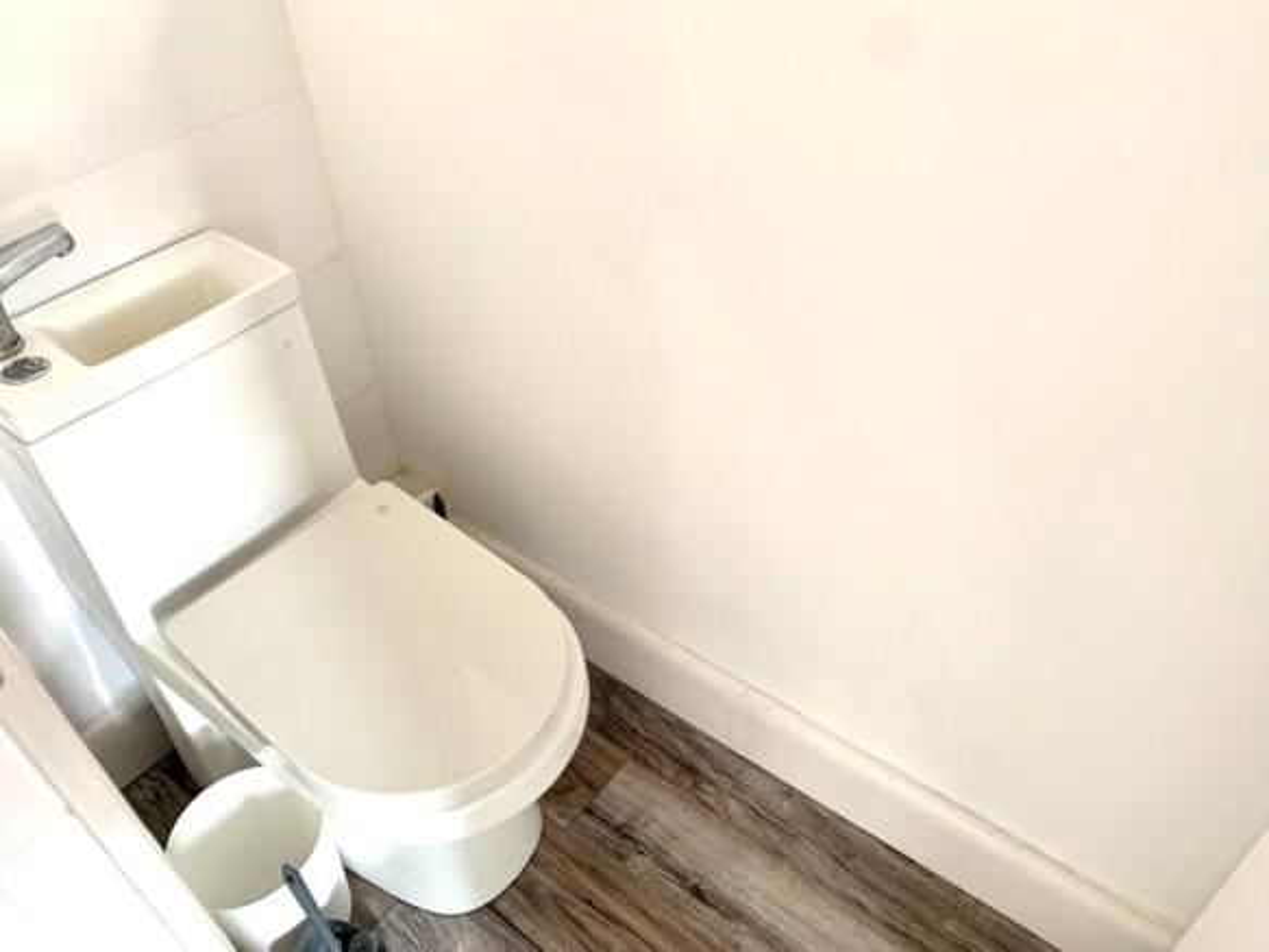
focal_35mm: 26
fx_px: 953
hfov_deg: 67.3
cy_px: 476
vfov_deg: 53.0
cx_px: 634
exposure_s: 1/60
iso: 160
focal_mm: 4.25
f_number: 1.8
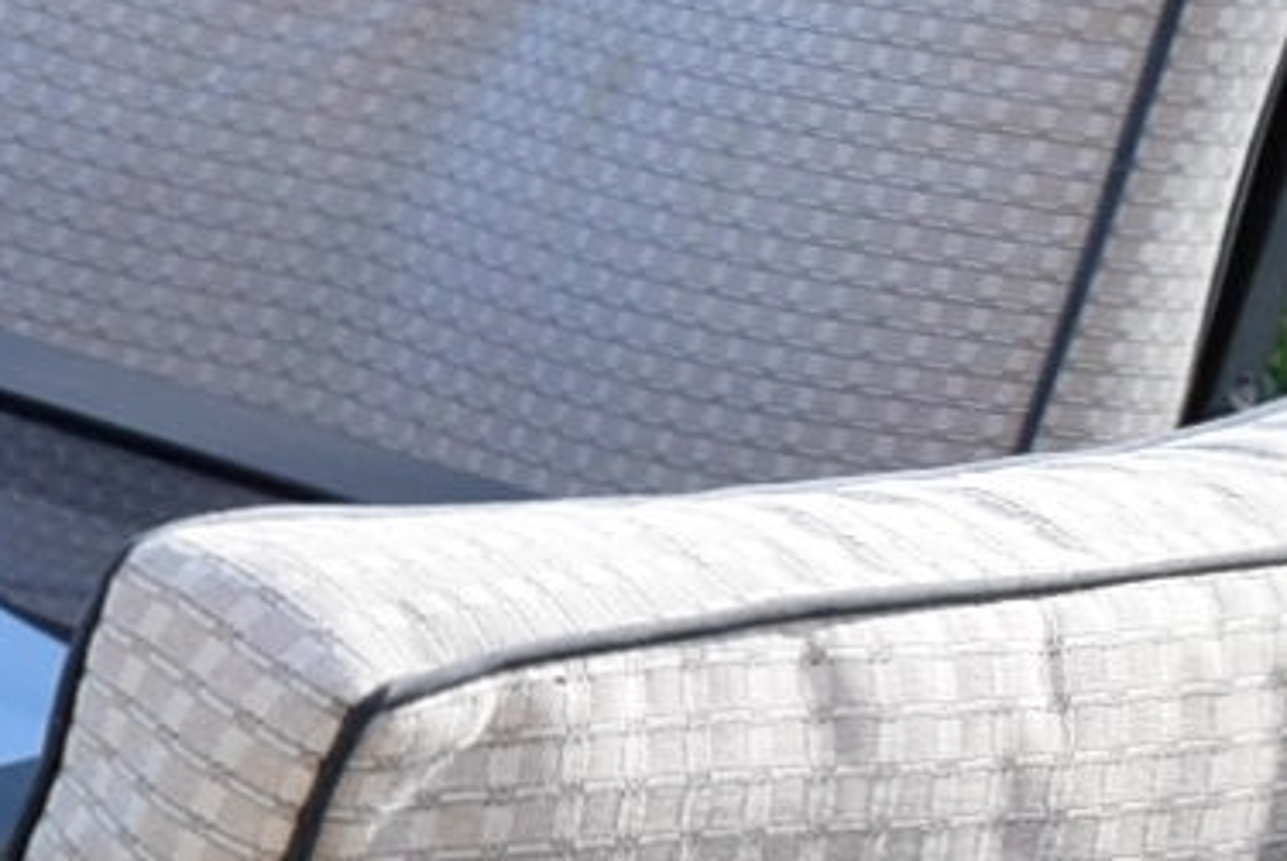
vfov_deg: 4.7
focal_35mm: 287
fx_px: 10272
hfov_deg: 6.7
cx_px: -2210
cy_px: 1520
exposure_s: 1/250
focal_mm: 24
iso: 360
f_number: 8
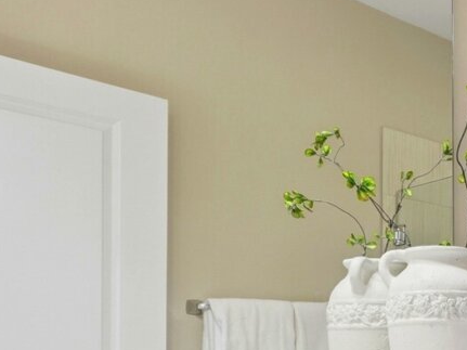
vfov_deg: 26.6
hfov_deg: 28.6
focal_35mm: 52
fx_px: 695
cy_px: 359
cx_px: 641
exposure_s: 1/125
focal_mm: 16.5
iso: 400
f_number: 9
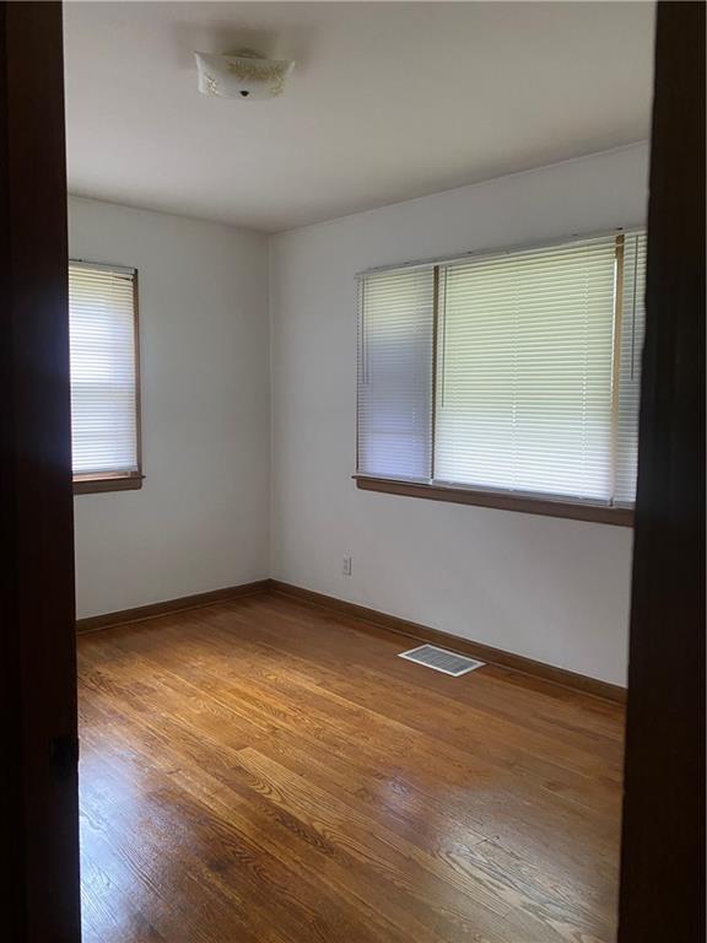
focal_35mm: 26
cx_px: 354
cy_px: 472
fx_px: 708
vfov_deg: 67.3
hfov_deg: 53.1
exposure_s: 1/60
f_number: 1.8
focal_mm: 4.25
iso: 200
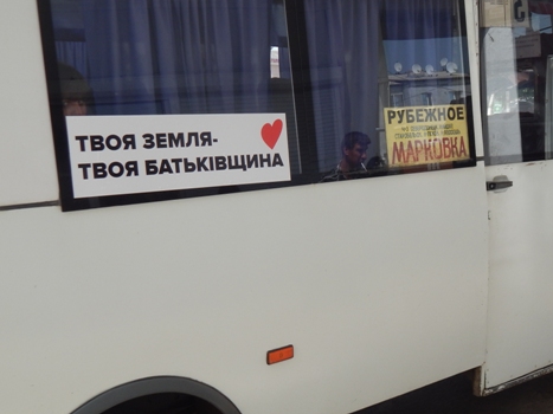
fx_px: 767
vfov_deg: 30.2
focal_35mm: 48
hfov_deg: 39.3
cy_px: 220
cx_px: 360
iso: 125
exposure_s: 1/800
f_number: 3.3
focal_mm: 6.1
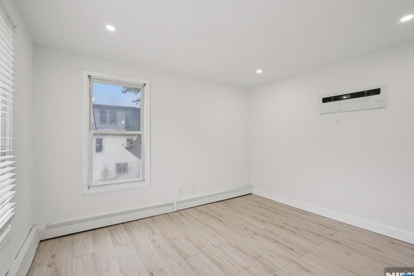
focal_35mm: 17
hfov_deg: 93.3
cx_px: 207
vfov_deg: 70.4
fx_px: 195
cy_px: 139
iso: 250
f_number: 8
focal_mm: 16
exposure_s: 1/30
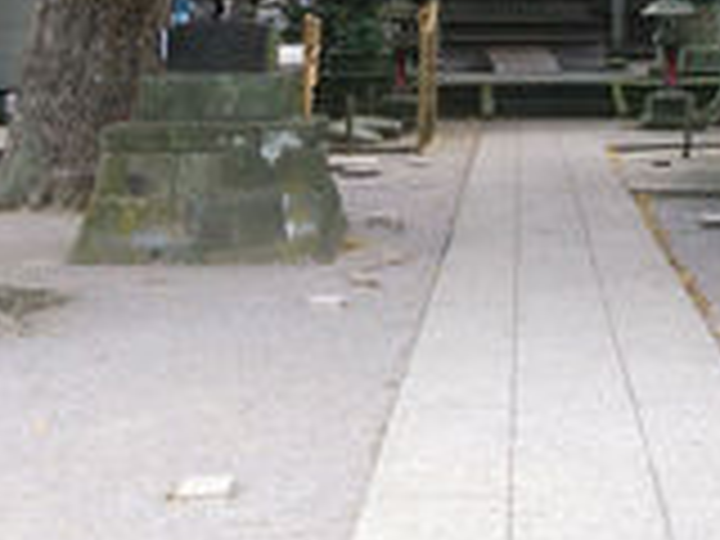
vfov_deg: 18.6
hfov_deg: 25.6
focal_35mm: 75
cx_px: 562
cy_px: -104
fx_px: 1560
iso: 64
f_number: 1.94
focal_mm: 4.06
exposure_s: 1/120
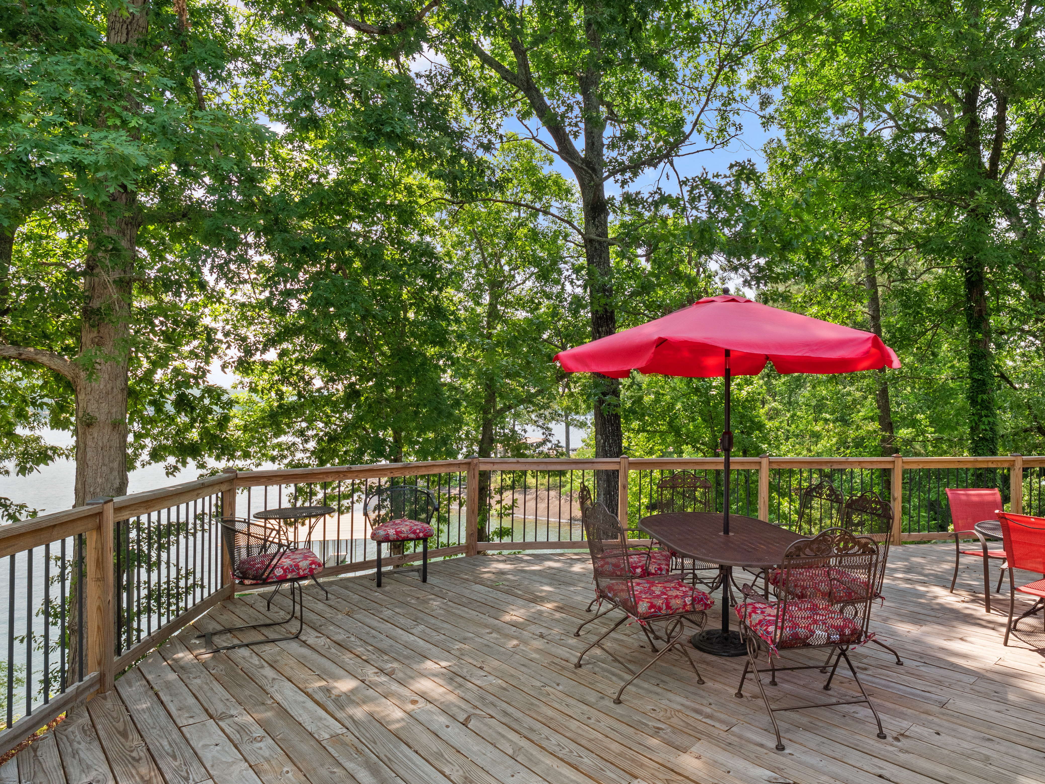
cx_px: 628
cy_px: 392
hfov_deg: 80.8
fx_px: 604
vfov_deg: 66.0
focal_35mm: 20
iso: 400
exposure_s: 1/250
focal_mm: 8
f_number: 5.6
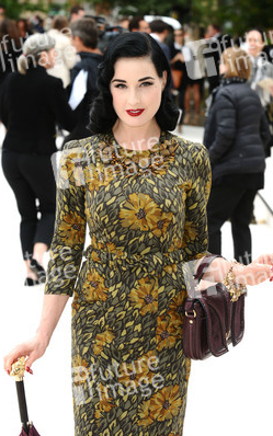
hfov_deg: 10.7
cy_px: 218
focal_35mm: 123
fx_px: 1463
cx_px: 140
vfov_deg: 17.0
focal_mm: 80
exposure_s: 1/250
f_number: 5.6
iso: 320
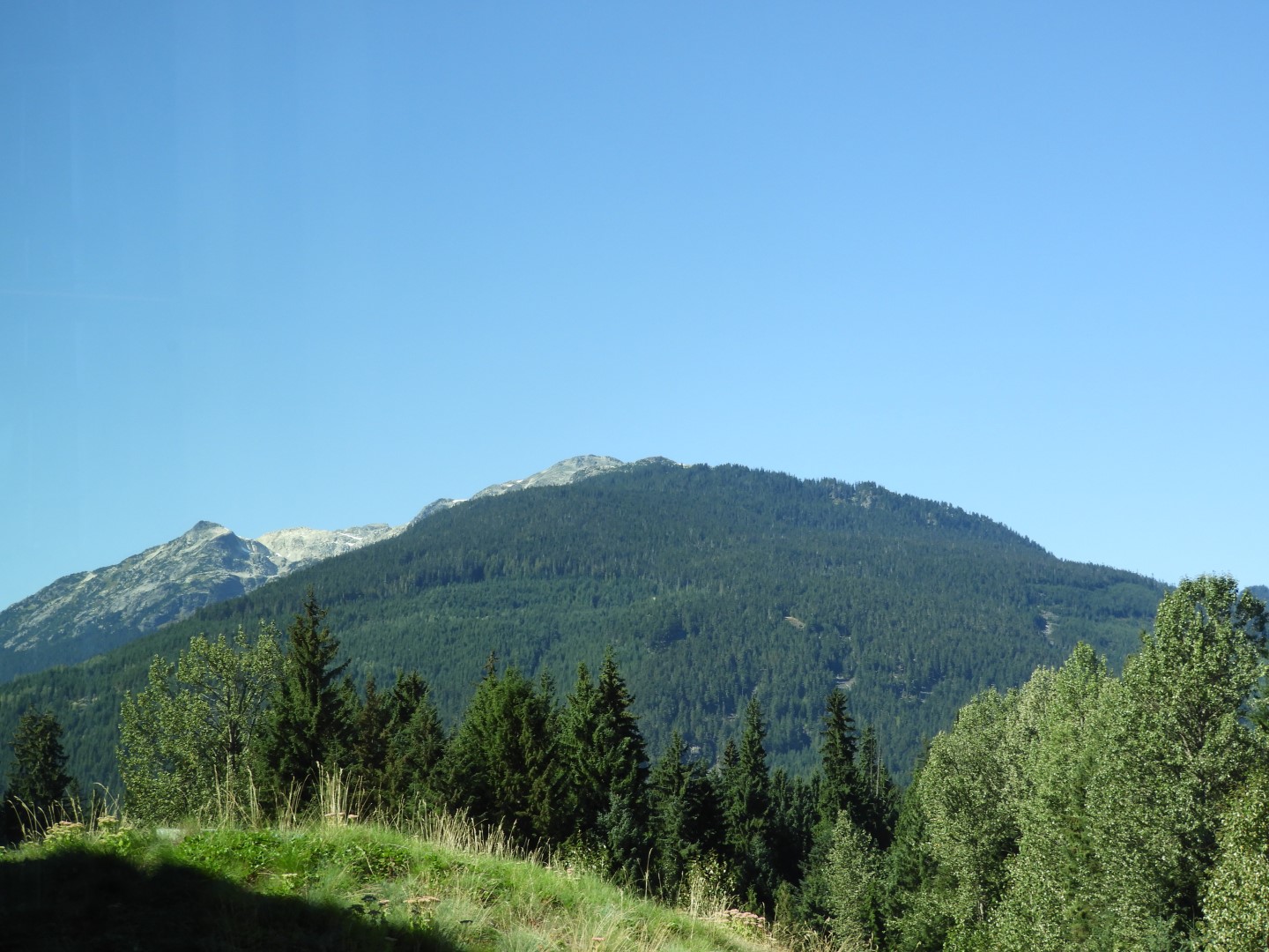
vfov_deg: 21.0
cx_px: 634
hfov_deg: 27.8
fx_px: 2566
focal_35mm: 70
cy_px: 476
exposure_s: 1/320
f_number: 4.5
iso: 100
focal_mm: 12.5
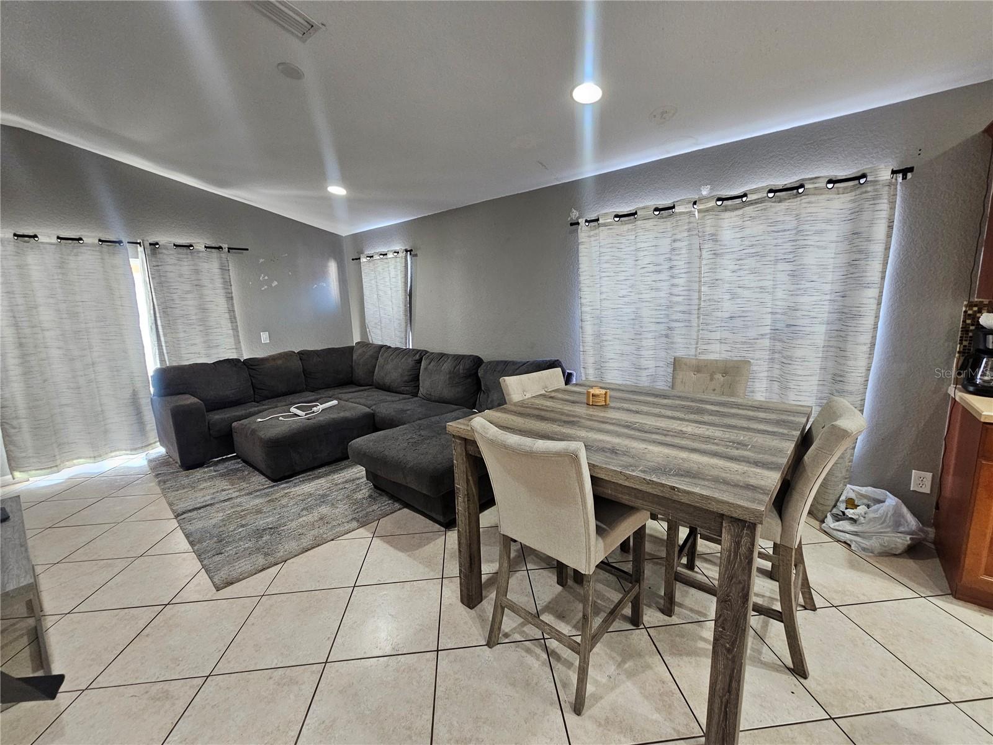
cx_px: 496
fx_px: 373
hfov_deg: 106.2
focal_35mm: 13
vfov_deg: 89.9
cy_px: 372
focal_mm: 2.2
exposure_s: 1/30
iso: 400
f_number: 2.2
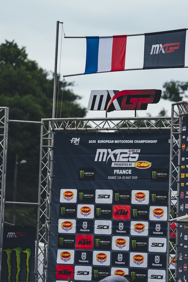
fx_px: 2193
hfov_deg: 4.9
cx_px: 130
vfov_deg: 7.4
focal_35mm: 280
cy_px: 99
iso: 100
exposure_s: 1/800
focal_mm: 200
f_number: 2.8
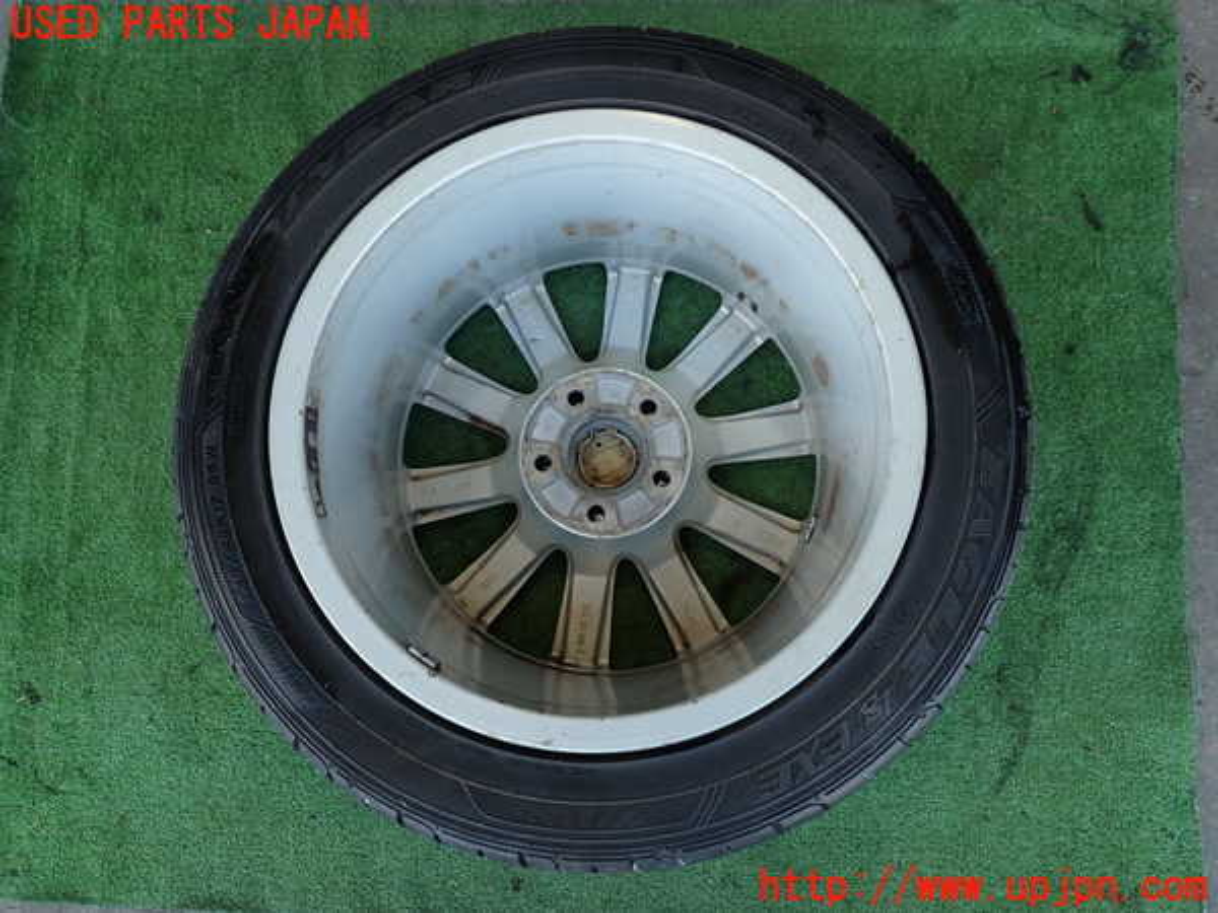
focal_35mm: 25
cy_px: 456
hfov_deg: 69.4
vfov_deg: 54.9
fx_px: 880
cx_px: 609
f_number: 2.8
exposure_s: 1/60
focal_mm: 4.5
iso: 100
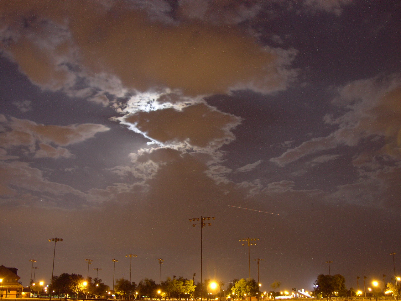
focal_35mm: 38
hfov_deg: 49.0
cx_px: 200
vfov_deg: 37.7
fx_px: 440
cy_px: 150
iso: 100
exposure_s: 8
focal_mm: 8
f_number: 2.8
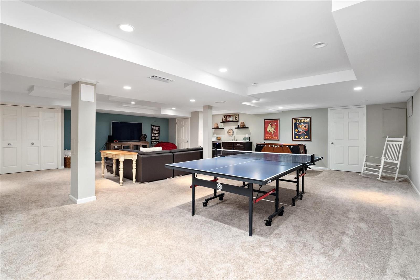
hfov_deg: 96.7
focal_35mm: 16
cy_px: 140
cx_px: 210
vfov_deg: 73.7
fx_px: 187
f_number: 7.1
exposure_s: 1/20
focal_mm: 8
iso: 400
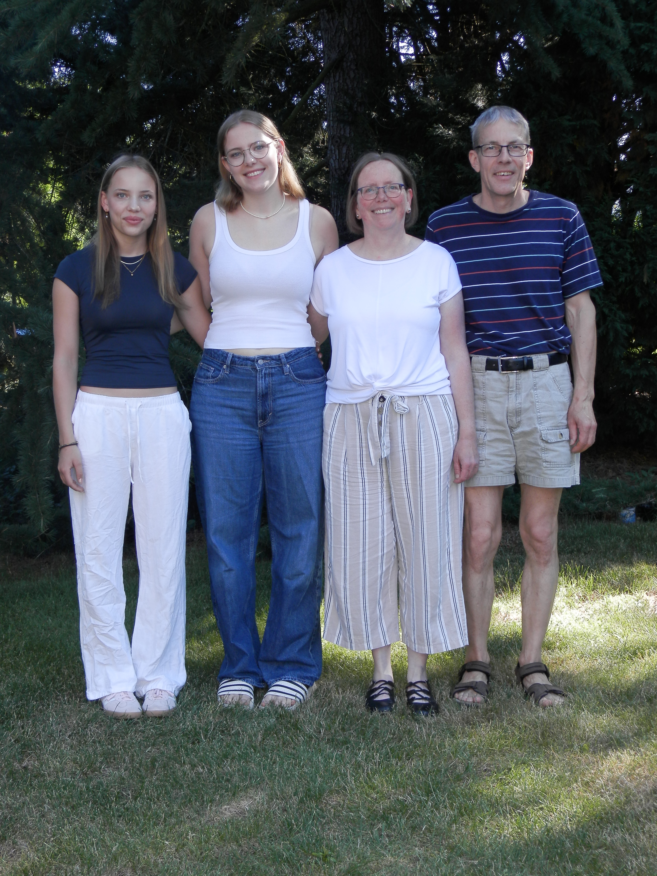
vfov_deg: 34.9
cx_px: 328
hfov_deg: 26.6
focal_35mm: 55
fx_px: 1392
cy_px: 438
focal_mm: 9.9
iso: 80
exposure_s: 1/80
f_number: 3.8
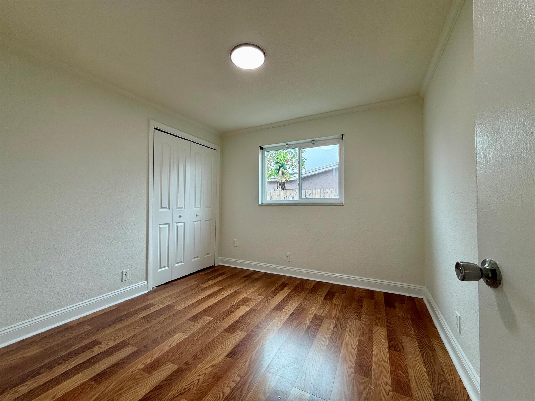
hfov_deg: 102.1
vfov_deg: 85.7
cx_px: 268
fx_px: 216
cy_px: 200
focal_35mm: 14
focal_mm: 2.22
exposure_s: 1/120
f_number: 2.2
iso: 100
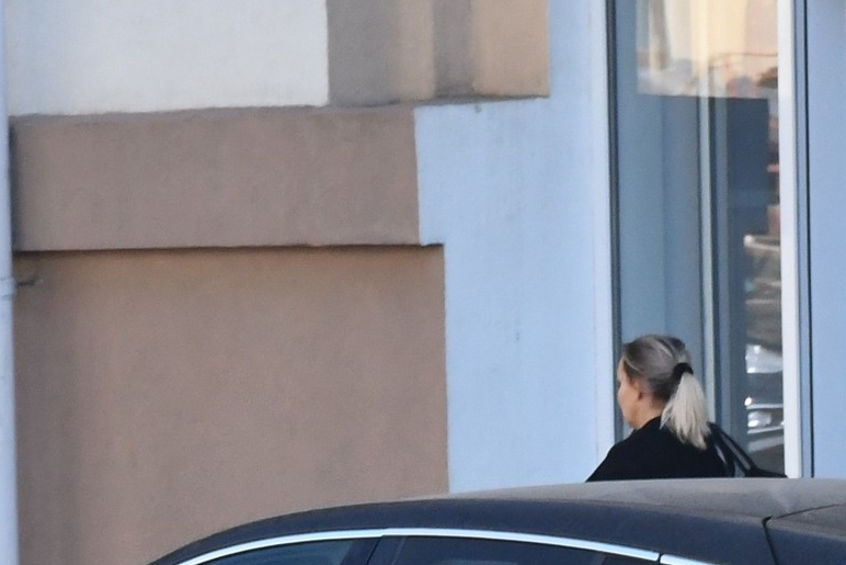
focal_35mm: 290
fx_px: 6816
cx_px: 458
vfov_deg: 4.7
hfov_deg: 7.1
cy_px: 676
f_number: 10
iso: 1000
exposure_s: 1/400
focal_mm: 75
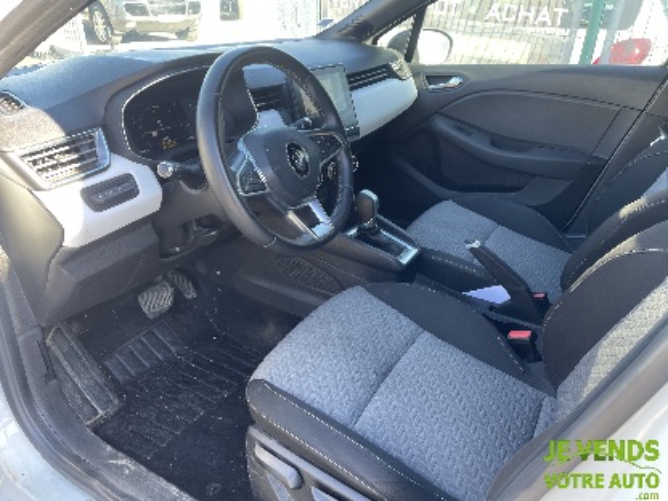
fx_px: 482
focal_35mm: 25
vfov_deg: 54.9
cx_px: 334
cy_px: 250
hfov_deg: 69.4
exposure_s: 1/121
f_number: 1.6
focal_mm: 5.1
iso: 80
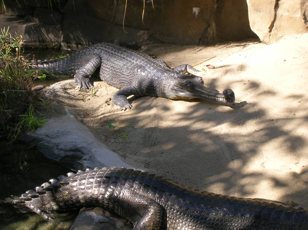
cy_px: 115
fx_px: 907
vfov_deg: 14.5
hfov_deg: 19.3
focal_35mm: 102
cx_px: 154
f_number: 8.2
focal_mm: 17.1
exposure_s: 1/32.4
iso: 50
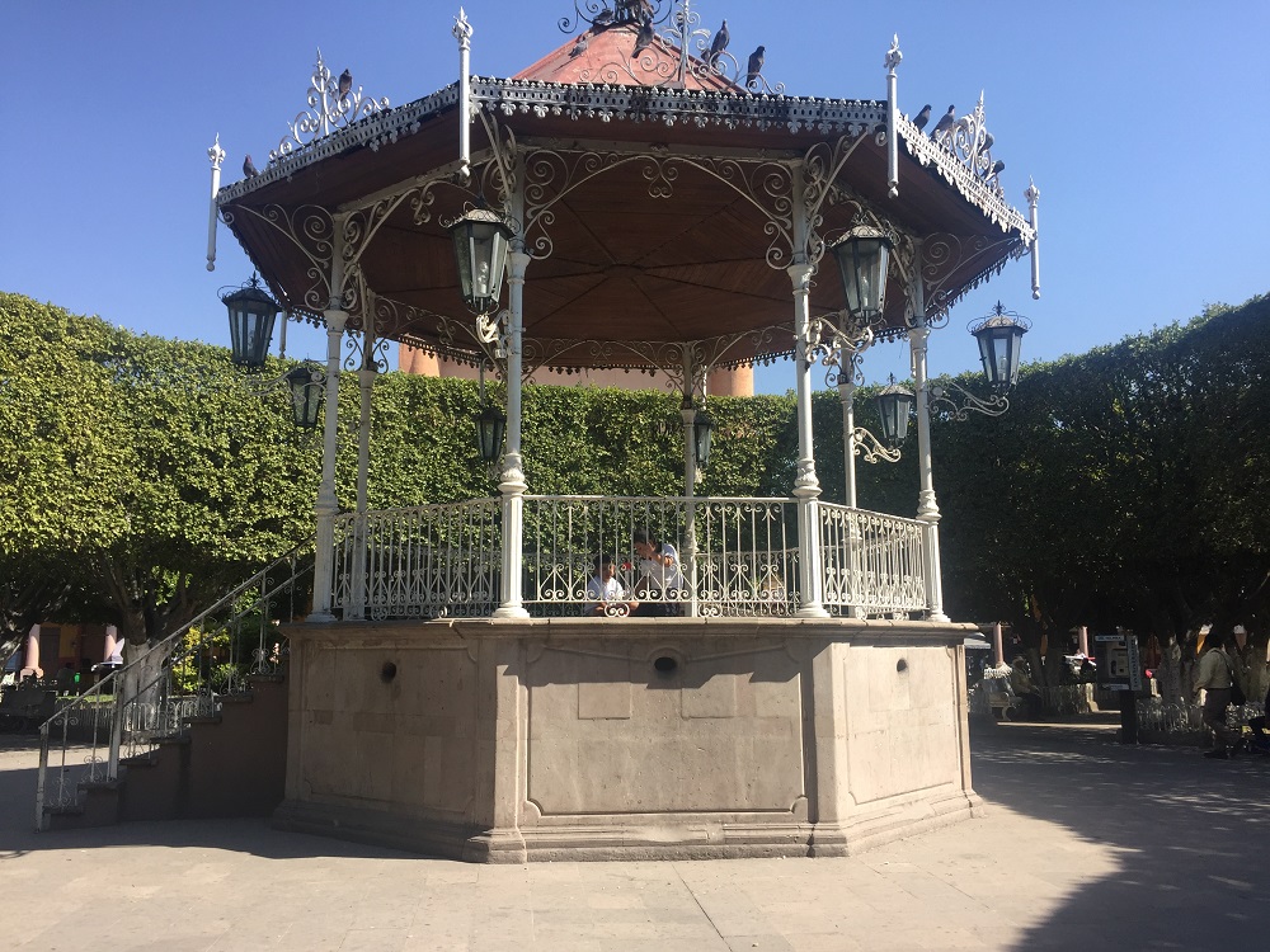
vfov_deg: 48.2
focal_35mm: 29
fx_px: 1064
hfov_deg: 61.7
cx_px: 635
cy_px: 476
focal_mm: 4.15
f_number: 2.2
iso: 32
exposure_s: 1/1099
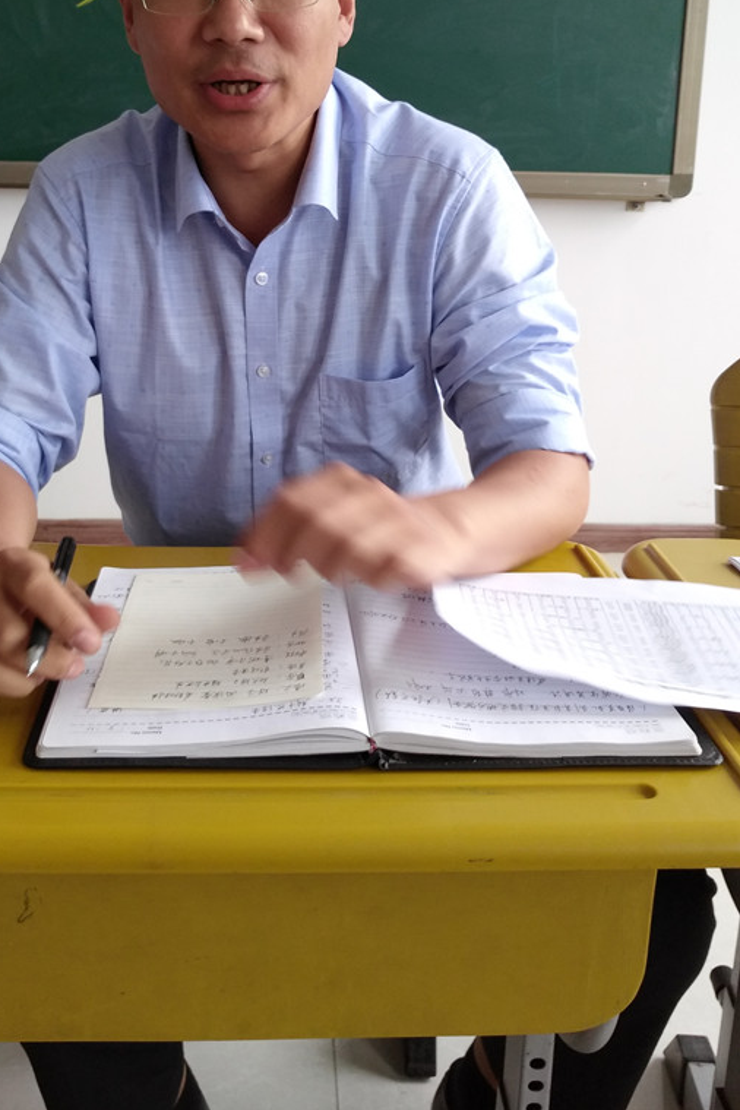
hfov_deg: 35.8
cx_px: 306
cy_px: 418
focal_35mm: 37
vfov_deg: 51.4
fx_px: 1141
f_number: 2
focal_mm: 3.66
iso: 160
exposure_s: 1/50
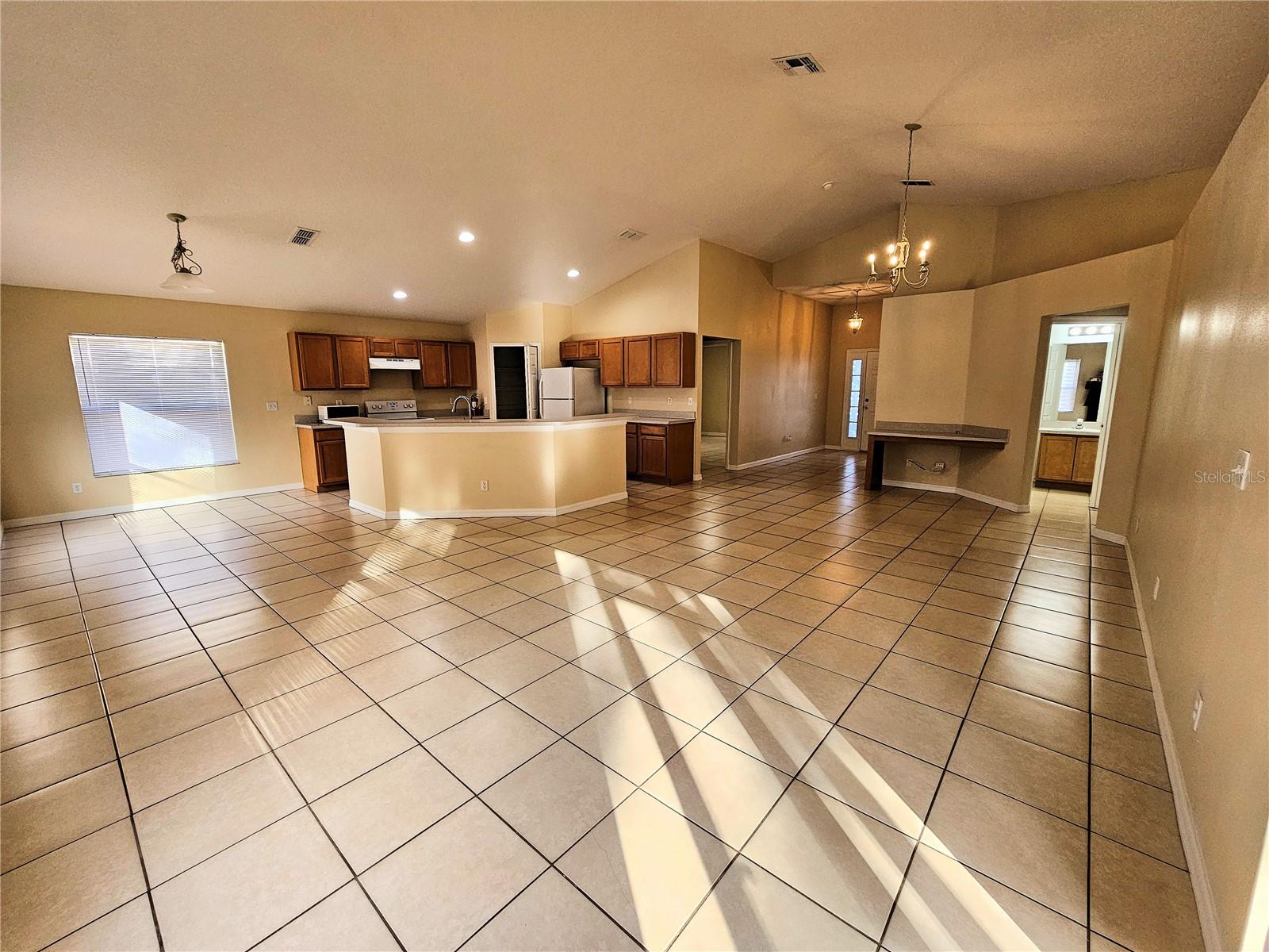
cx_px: 634
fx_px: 477
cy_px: 476
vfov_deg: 89.9
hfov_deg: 106.2
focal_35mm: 13
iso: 100
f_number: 2.2
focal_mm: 2.2
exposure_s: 1/60
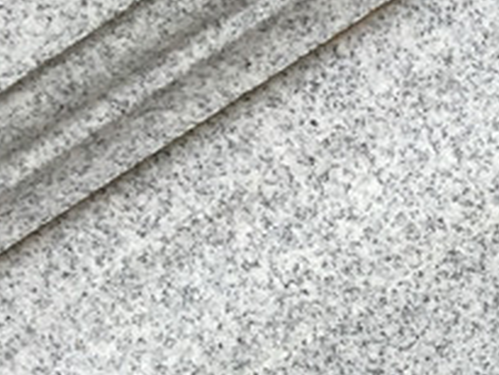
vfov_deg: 10.5
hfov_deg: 12.8
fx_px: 1962
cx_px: 981
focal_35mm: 136
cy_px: 576
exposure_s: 1/522
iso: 25
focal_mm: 3.3
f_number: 2.4
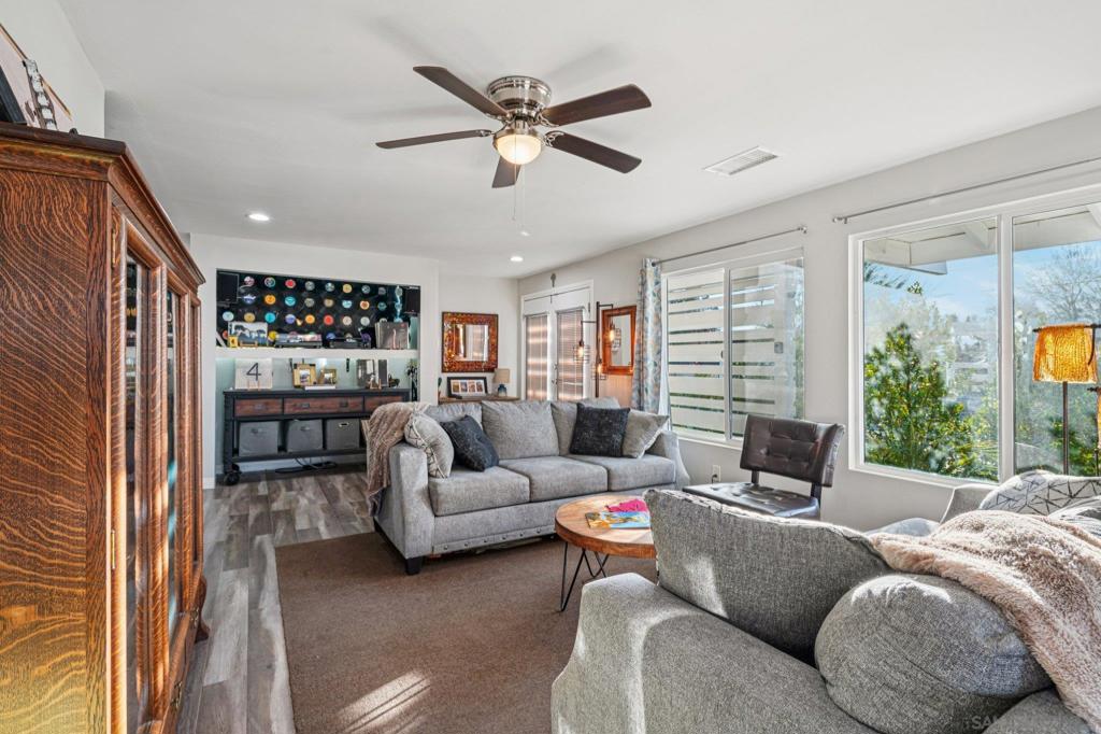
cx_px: 550
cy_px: 367
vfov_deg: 73.7
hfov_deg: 96.8
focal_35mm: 16
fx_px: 489
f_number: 8
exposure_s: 1/20
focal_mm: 16
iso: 400
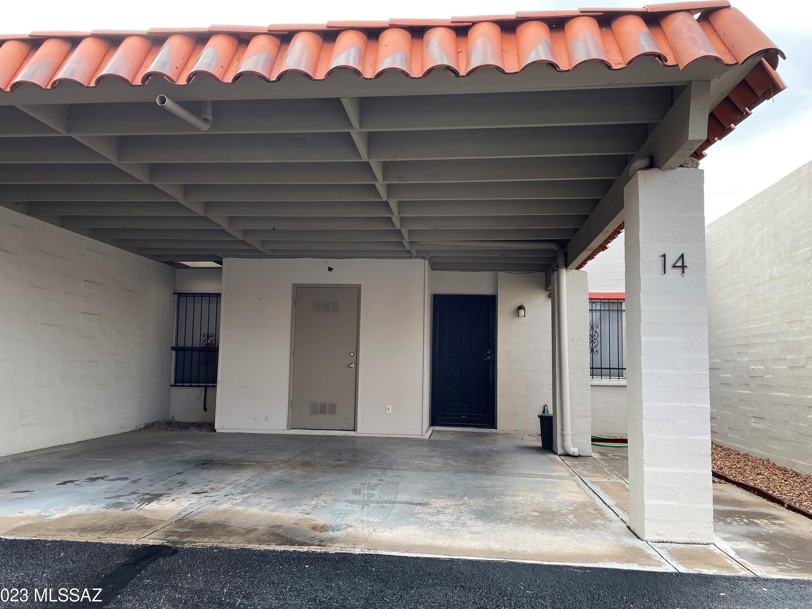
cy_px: 308
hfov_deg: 65.3
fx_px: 633
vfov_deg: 51.4
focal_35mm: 27
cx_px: 398
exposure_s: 1/380
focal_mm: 4.2
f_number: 1.6
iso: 32
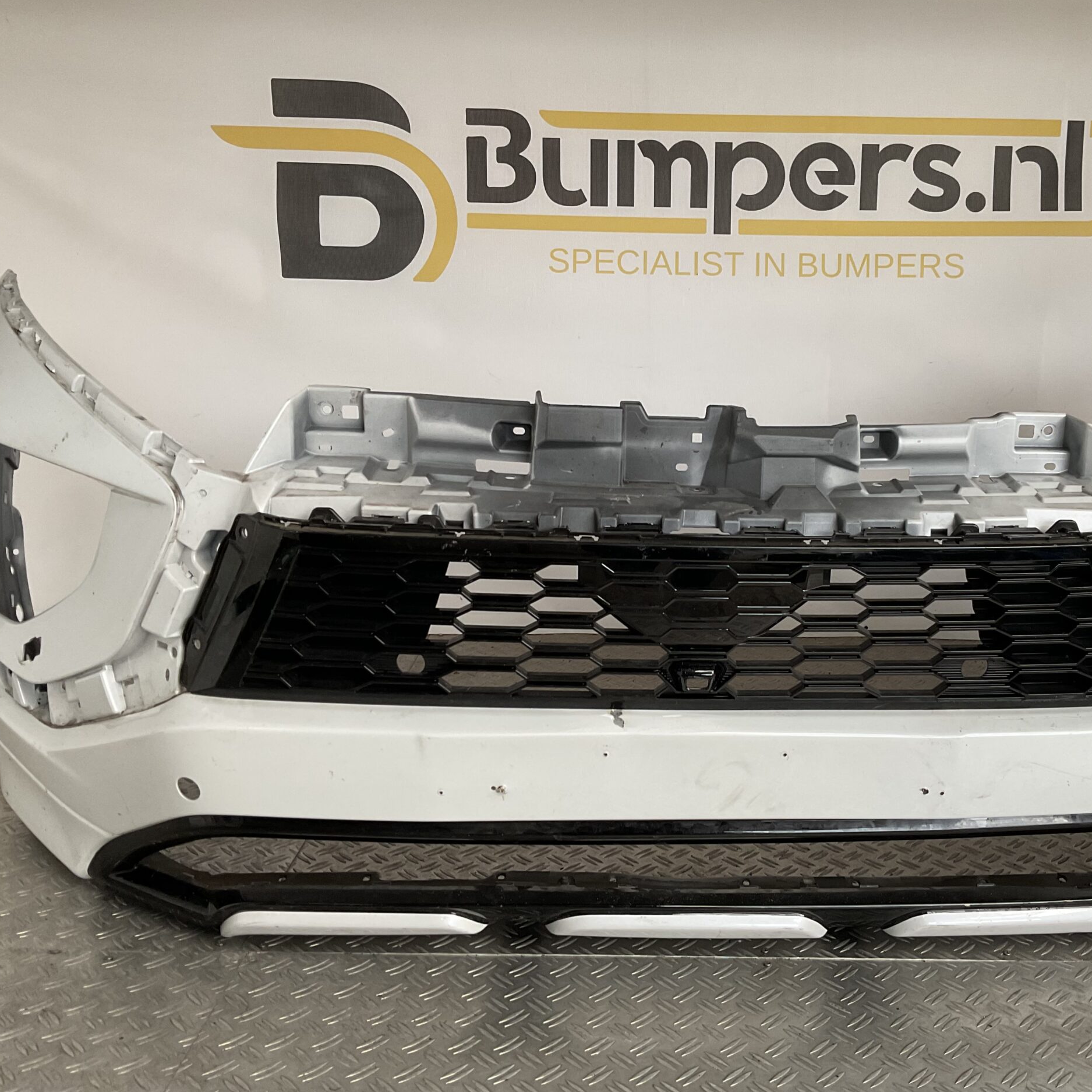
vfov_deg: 47.2
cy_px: 534
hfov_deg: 46.8
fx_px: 1249
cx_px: 681
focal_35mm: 35
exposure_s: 1/100
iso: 50
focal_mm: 3
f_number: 1.8
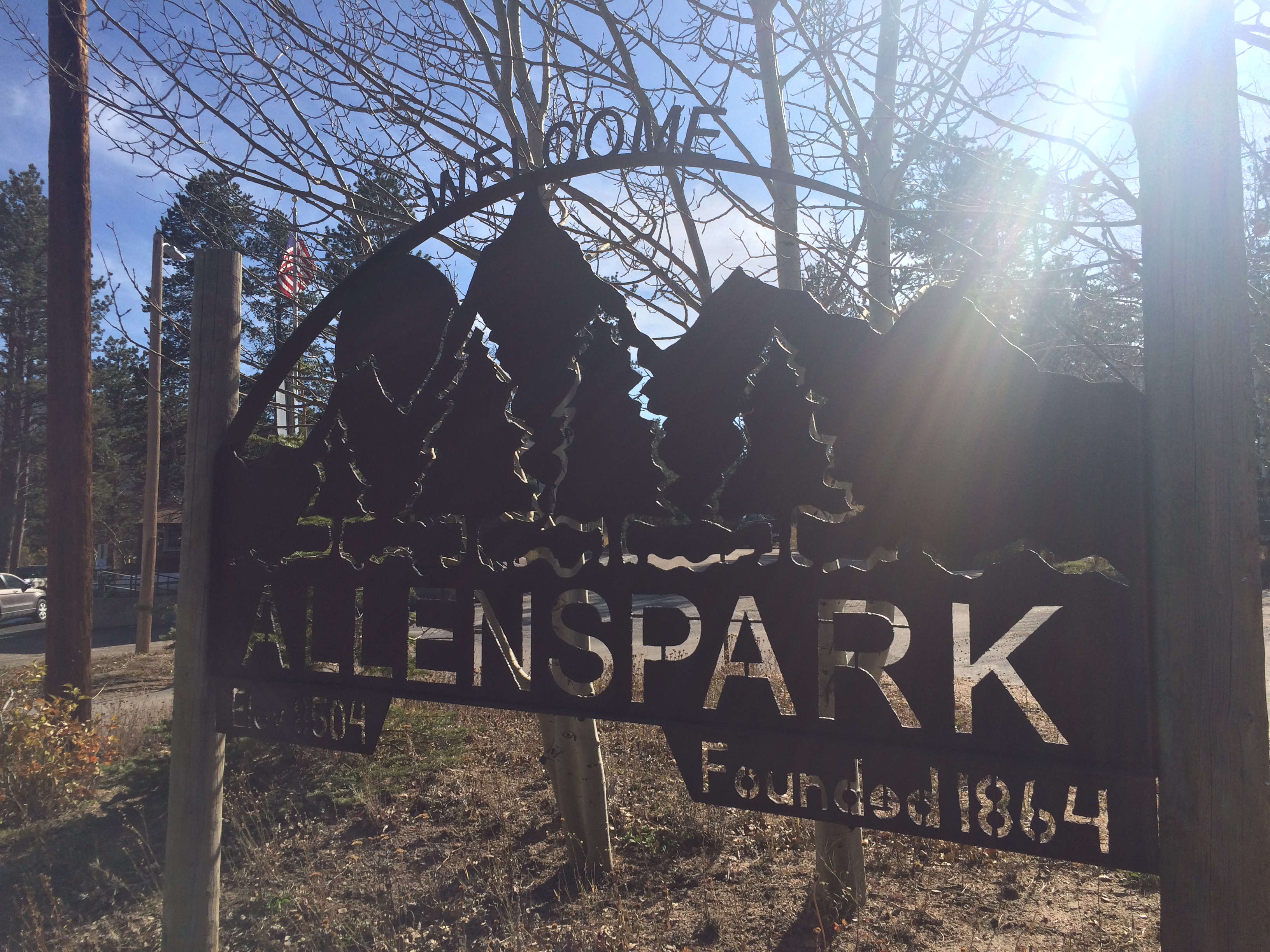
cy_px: 476
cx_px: 635
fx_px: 1064
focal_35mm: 29
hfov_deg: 61.7
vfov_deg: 48.2
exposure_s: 1/2740
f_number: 2.2
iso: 32
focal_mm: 4.15
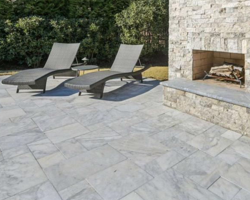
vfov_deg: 49.4
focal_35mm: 27
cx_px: 196
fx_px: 200
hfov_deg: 59.5
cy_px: 34
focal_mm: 14
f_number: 8
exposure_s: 1/2000
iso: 400
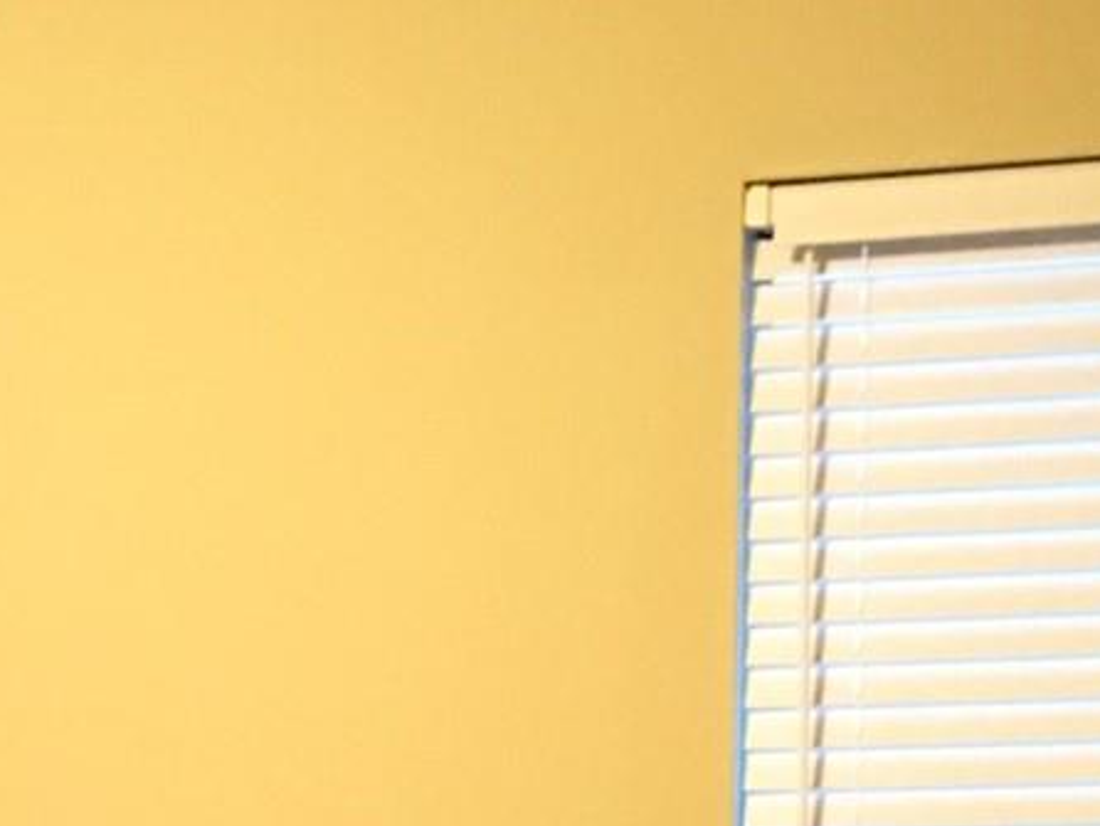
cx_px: 264
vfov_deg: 13.2
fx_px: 3307
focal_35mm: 104
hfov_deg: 18.8
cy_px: 1359
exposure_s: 1/4
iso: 80
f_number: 2.2
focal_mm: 4.15
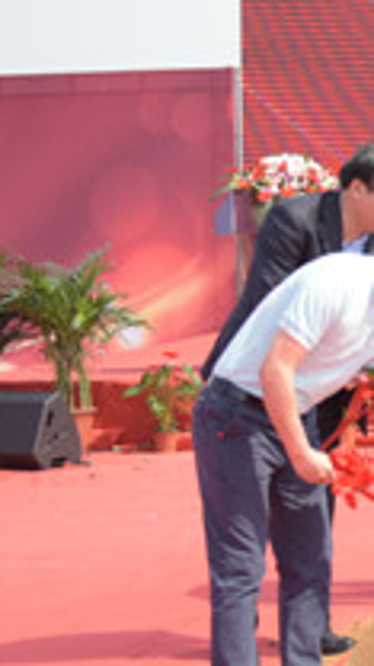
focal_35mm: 115
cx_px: 834
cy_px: 176
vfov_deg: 18.5
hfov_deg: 9.6
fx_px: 2027
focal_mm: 38
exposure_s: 1/6400
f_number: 2.8
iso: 640
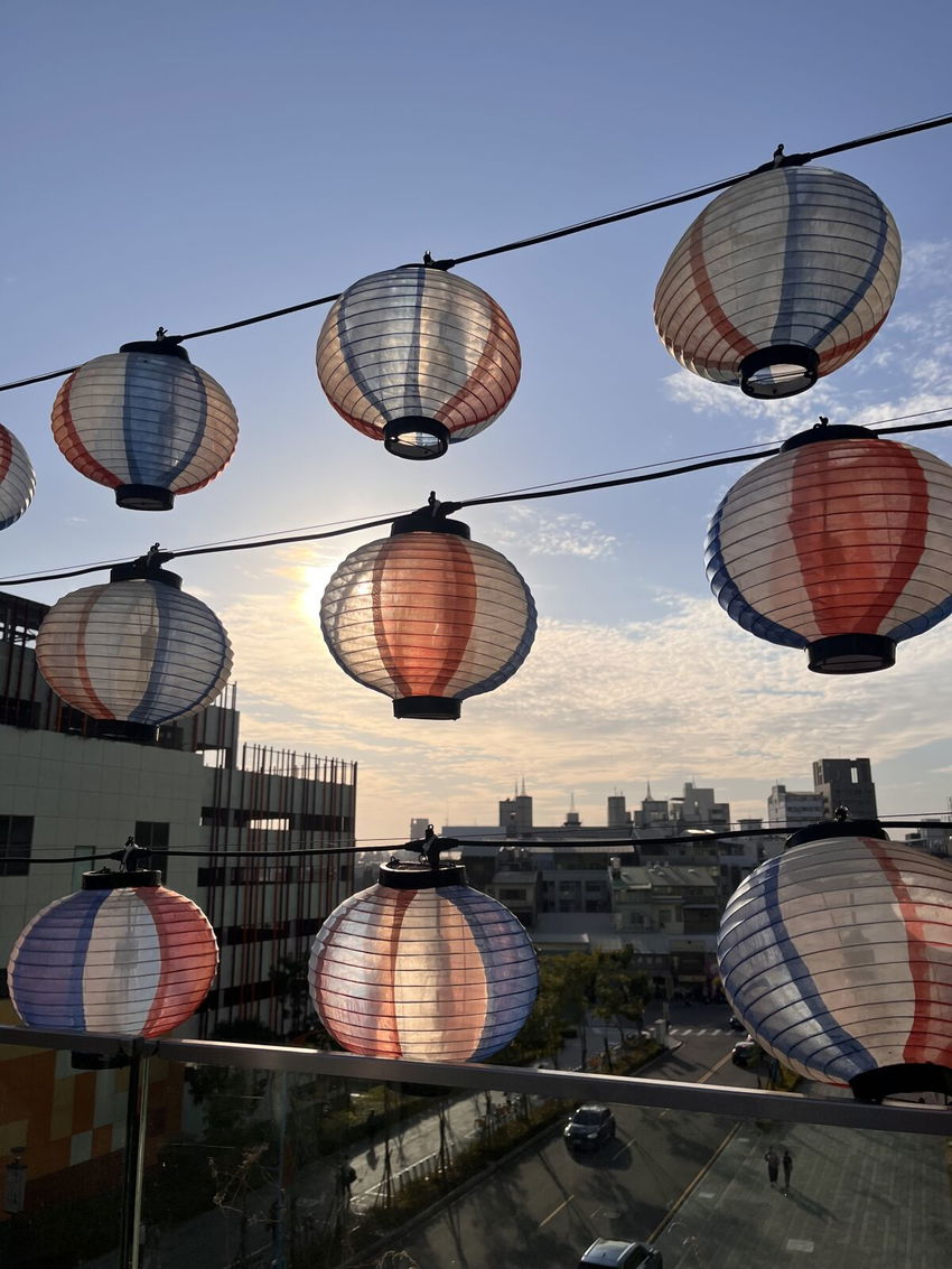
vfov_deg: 67.3
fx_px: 953
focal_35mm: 26
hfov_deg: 53.1
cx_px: 476
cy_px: 634
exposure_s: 1/9901
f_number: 1.6
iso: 50
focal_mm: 5.1
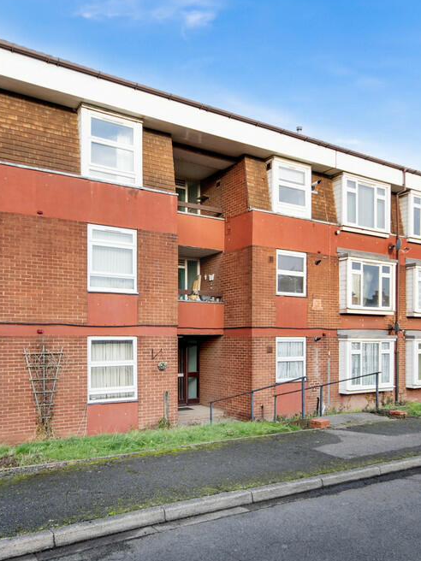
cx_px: 173
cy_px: 284
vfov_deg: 65.3
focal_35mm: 27
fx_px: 438
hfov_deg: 51.1
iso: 100
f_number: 8
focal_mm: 12
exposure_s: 1/40
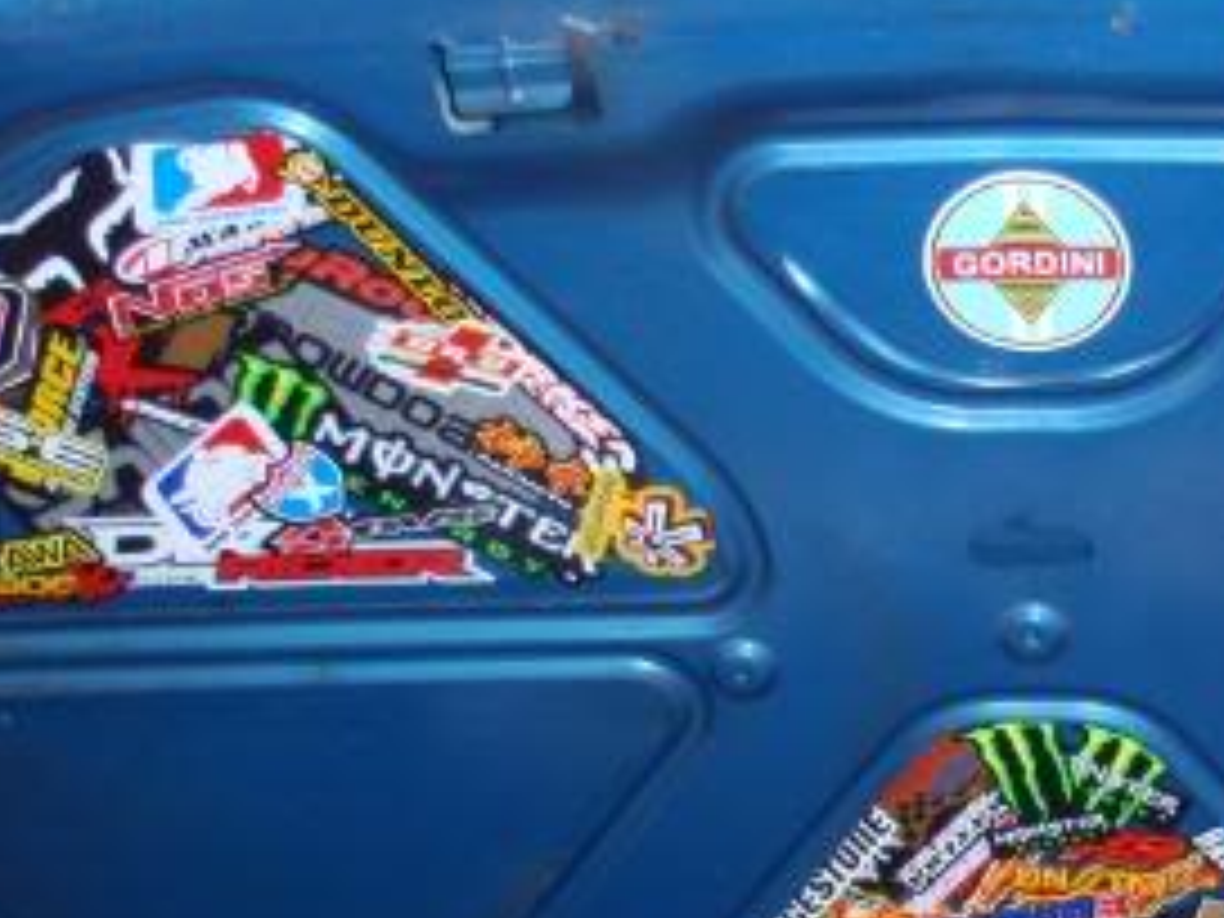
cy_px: 612
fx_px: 2334
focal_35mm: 66
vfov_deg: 22.2
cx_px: 1076
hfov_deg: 28.4
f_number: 3.2
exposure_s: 1/30
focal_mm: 5
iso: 100
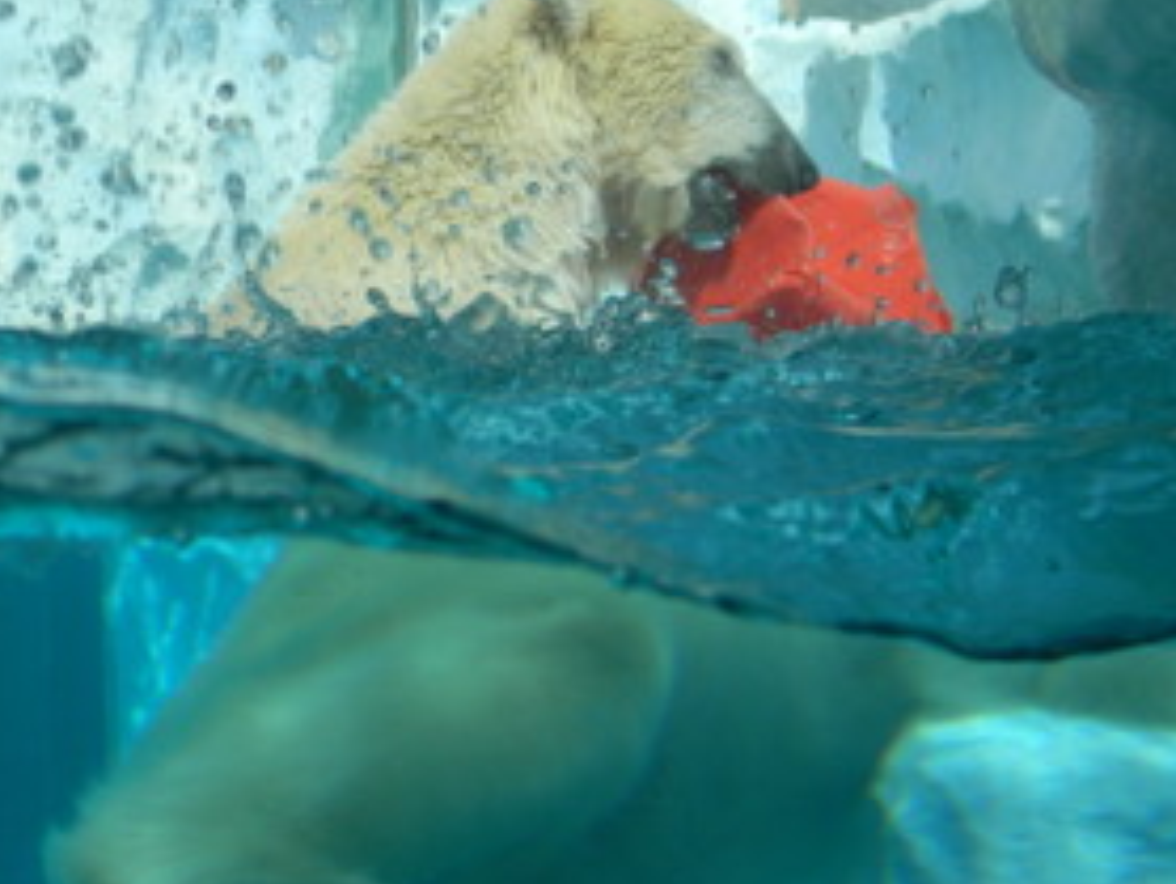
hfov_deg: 25.6
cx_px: 474
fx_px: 2584
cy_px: 262
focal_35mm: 76
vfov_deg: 19.3
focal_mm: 8.6
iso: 80
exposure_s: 1/728
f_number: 3.9
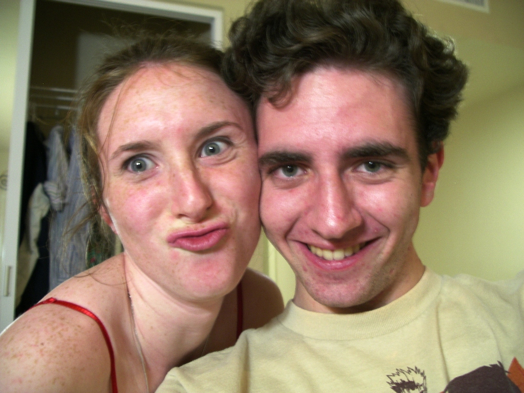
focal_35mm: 37
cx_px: 262
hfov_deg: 50.1
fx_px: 560
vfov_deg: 38.7
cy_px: 196
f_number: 2.8
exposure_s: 1/2.5
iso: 200
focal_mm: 7.8
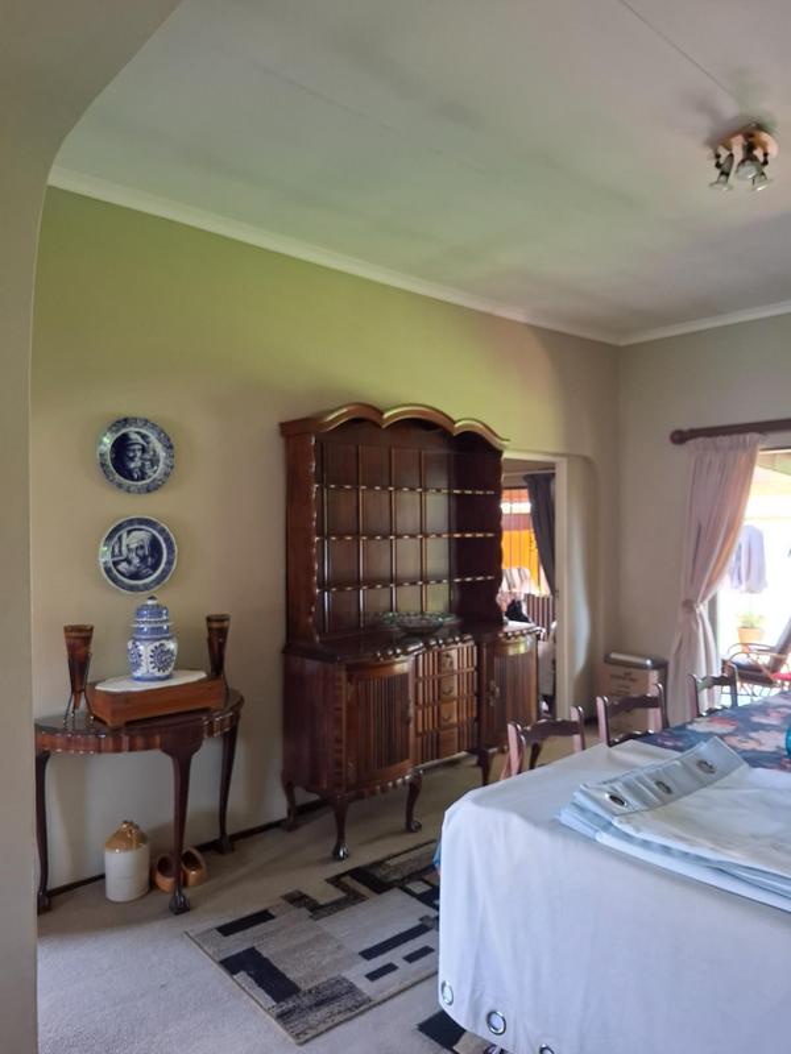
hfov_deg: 58.9
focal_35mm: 23
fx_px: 701
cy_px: 527
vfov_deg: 73.9
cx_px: 396
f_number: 1.8
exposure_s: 1/50
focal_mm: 5.54
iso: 320
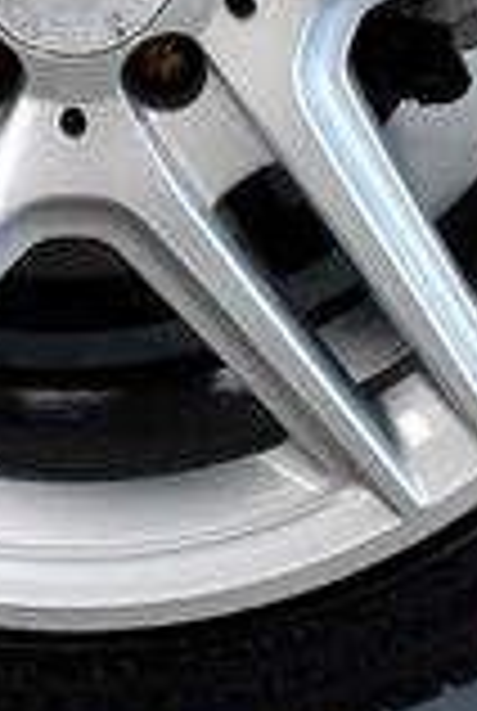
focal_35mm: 206
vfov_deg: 9.8
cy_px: -137
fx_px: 4076
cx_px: 36
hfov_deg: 6.7
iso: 2500
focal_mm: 34
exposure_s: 1/2500
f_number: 3.5
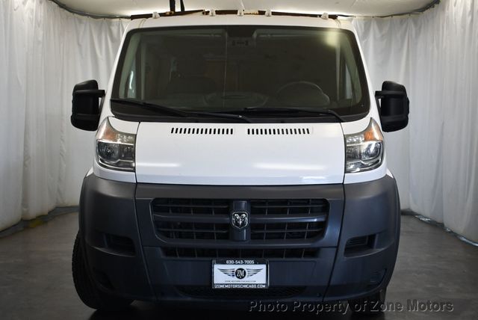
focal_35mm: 46
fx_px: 611
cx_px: 239
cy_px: 160
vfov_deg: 29.3
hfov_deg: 42.7
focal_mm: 23
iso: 800
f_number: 3.8
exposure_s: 1/200
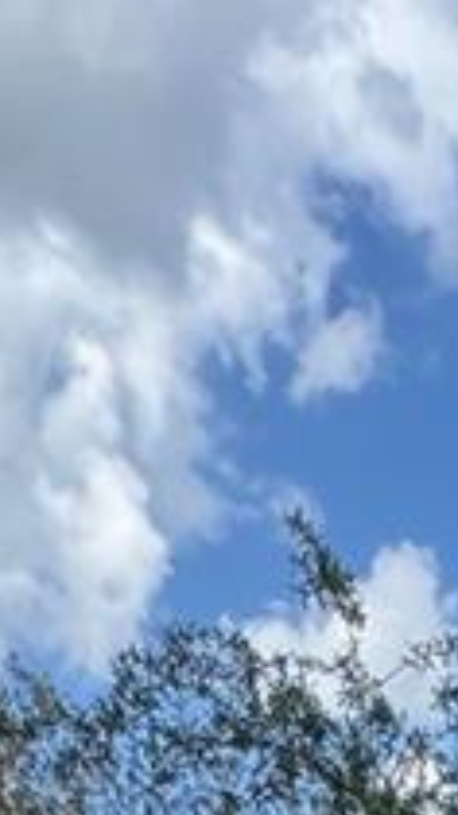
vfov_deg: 13.6
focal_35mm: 87
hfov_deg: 11.4
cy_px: 2131
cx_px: 1114
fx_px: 1880
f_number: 2.2
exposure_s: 1/641
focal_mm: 2.22
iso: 50
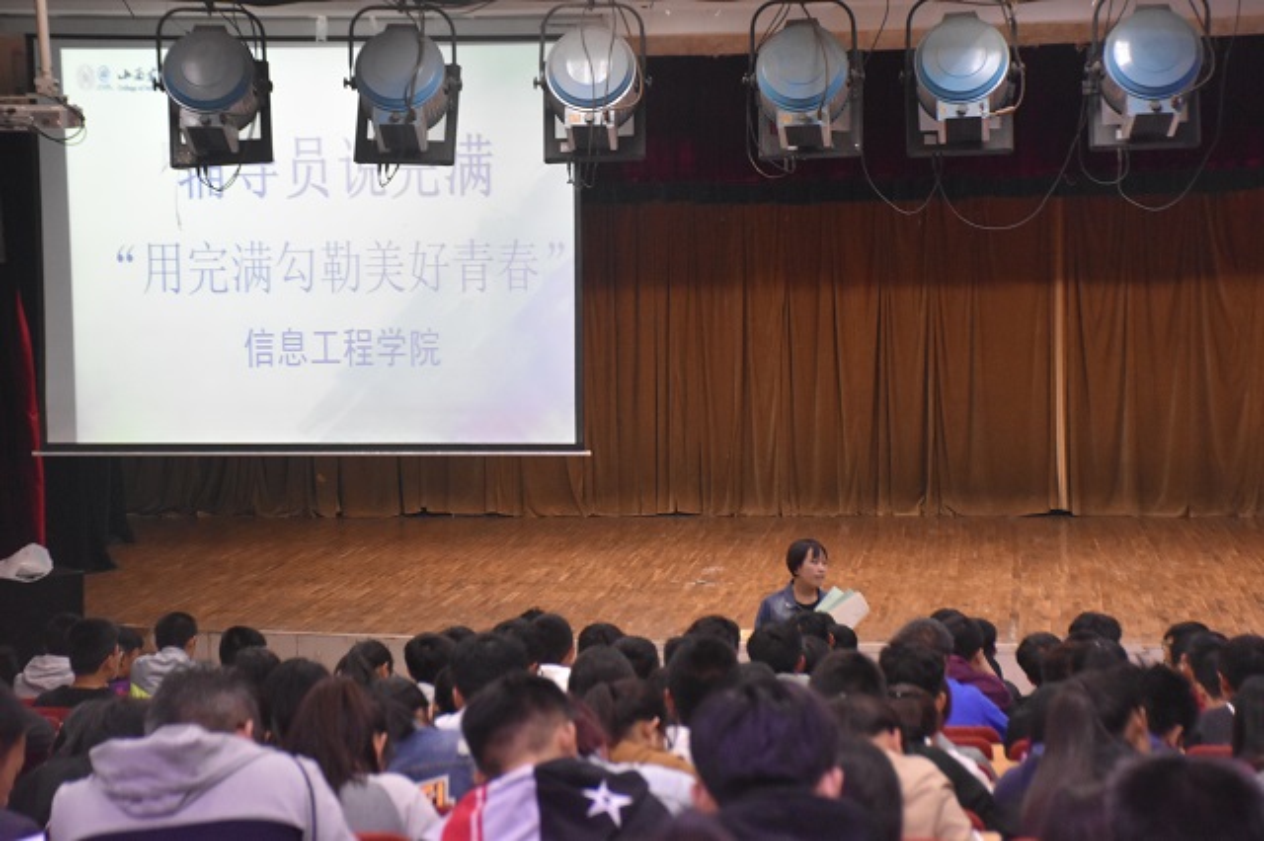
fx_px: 2948
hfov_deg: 24.2
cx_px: 632
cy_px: 420
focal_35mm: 84
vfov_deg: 16.2
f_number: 4.8
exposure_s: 1/60
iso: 3200
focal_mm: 56
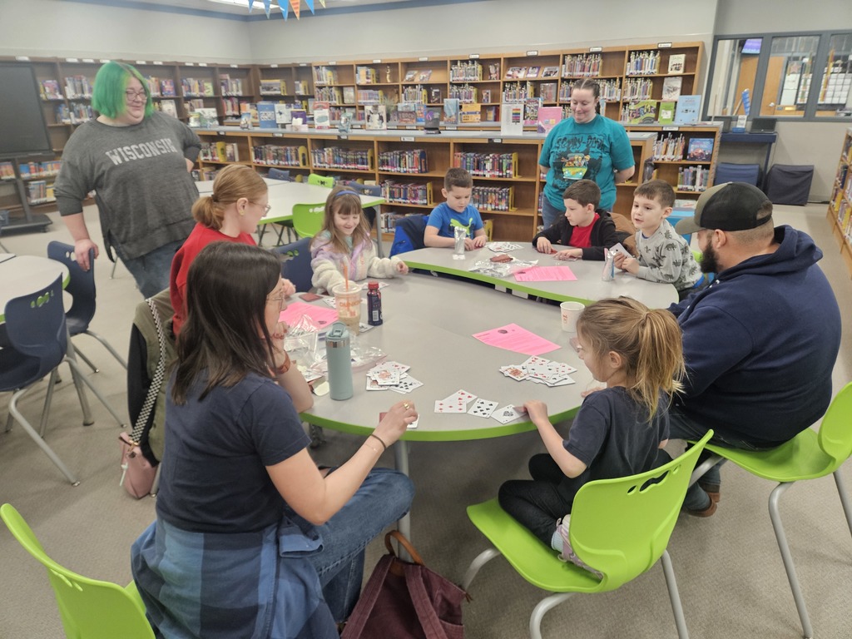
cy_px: 320
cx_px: 426
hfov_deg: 73.9
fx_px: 566
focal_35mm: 23
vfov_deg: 58.9
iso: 500
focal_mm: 5.4
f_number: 1.8
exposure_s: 1/120
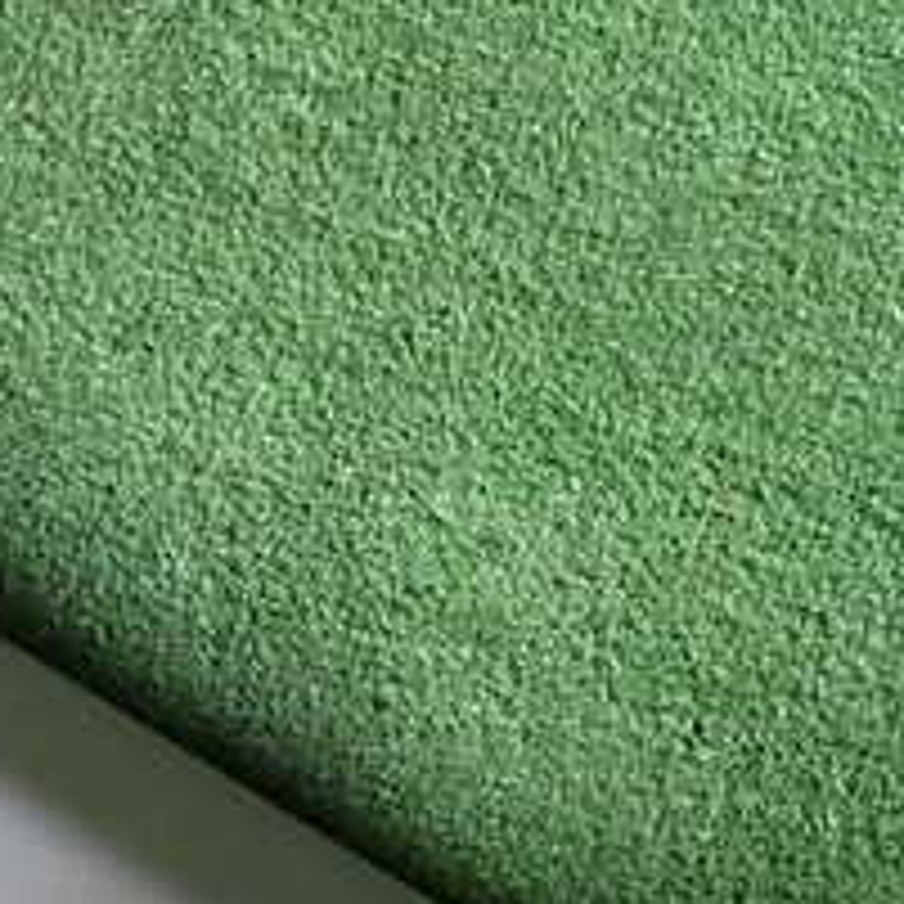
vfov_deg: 25.1
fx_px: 1950
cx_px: 243
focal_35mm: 66
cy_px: 850
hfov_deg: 25.8
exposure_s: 1/125
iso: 160
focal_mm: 4.5
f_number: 2
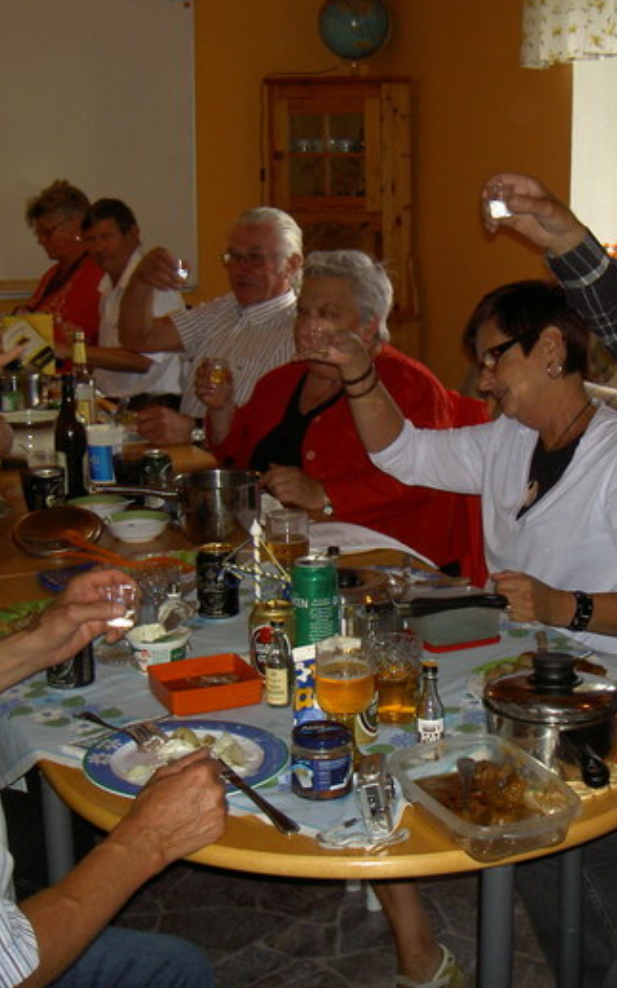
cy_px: 492
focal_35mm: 56
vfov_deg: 36.3
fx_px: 1507
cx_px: 409
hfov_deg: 23.0
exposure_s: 1/60
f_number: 2.8
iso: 100
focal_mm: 8
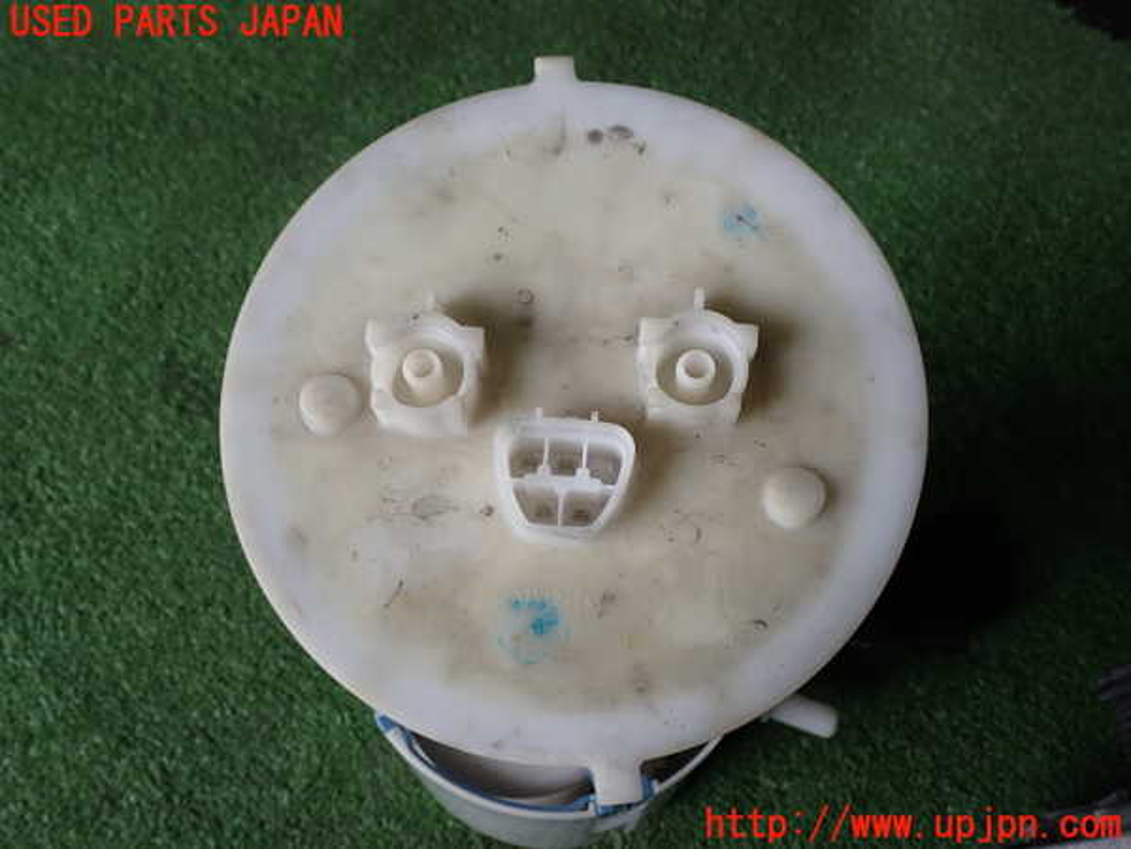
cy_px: 424
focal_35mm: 36
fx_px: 1176
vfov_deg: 39.7
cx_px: 566
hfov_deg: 51.4
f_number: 3.5
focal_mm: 6.37
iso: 100
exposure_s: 1/160
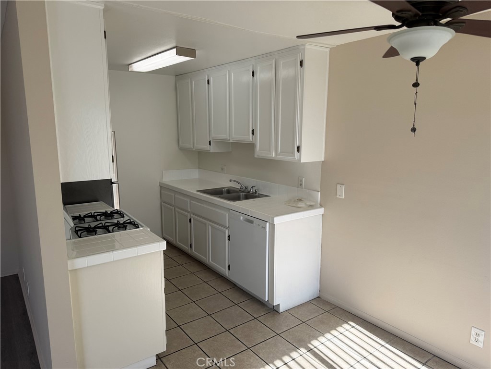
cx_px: 246
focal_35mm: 24
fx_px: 340
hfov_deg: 71.6
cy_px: 184
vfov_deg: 56.8
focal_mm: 6.76
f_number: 1.78
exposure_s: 1/750
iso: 80
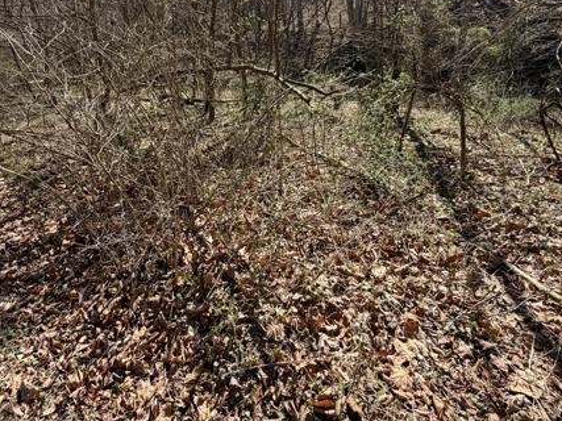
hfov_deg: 78.8
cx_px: 253
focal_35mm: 21
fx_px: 341
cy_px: 111
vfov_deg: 60.3
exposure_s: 1/502
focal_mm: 2.22
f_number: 2.2
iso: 50
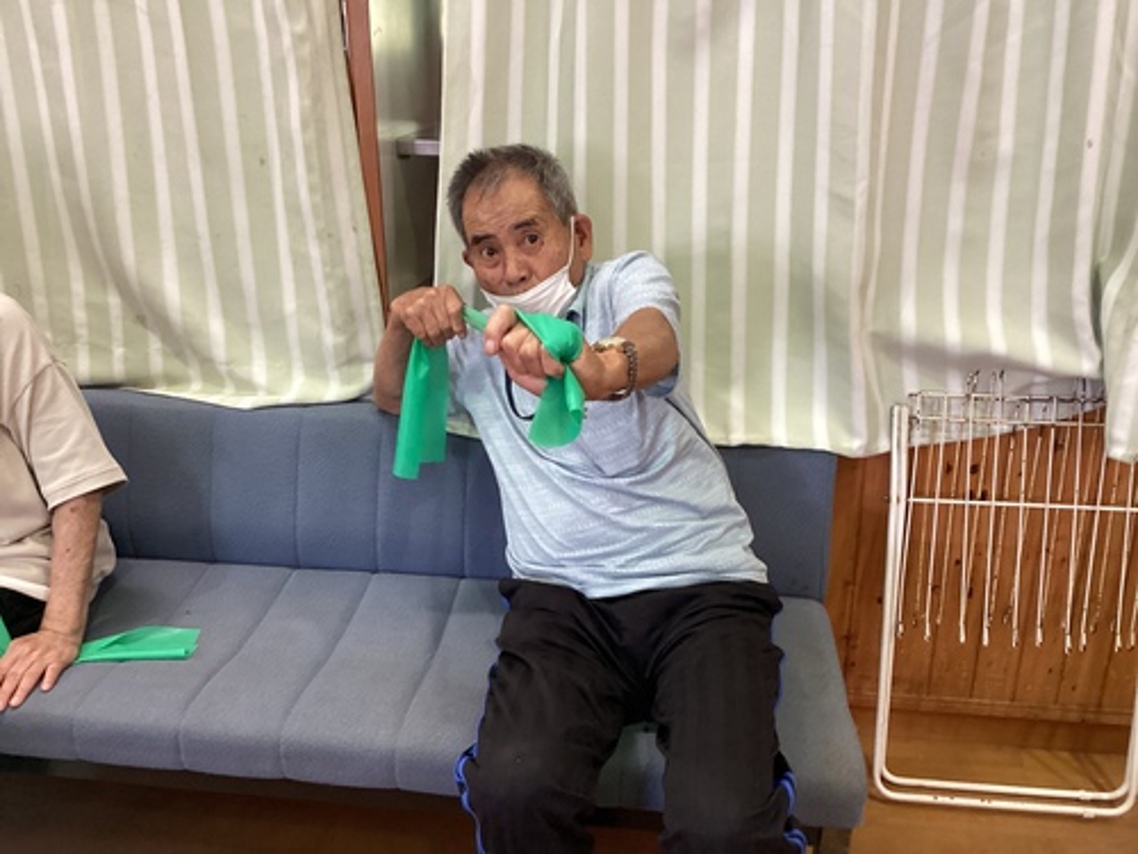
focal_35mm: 31
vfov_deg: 45.4
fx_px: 1019
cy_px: 427
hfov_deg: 58.4
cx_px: 569
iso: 250
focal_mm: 3.3
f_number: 2.4
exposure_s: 1/60
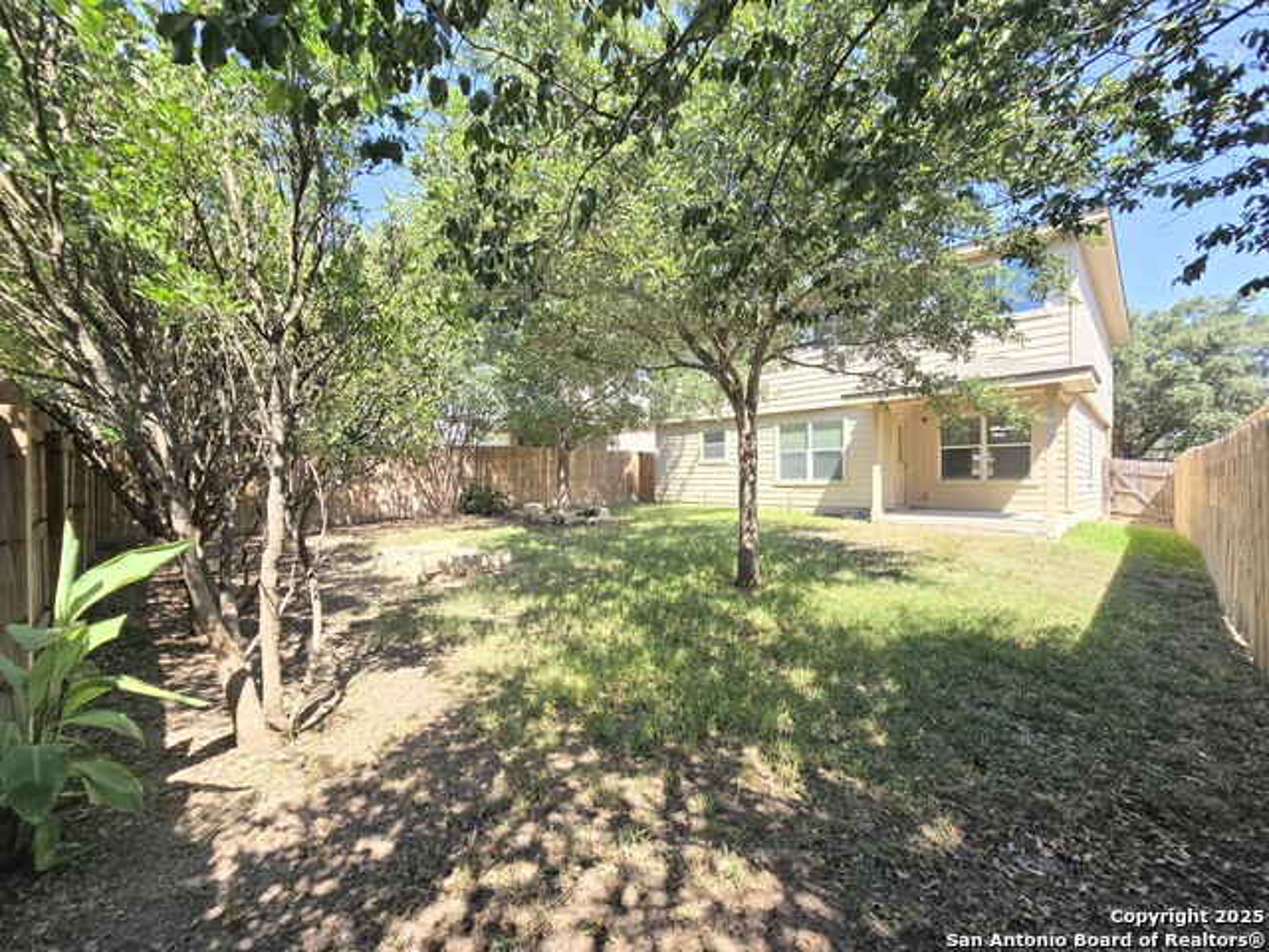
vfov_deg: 89.9
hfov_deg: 106.2
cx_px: 634
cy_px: 476
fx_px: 477
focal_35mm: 13
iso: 50
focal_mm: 2.2
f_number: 2.2
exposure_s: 1/681
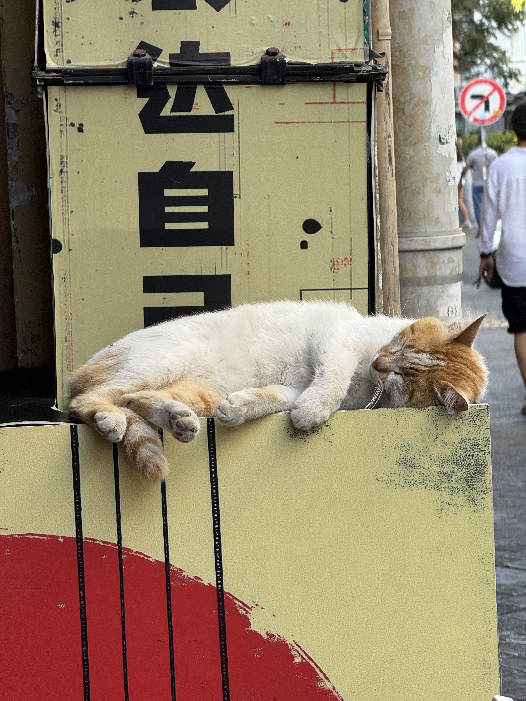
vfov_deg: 16.4
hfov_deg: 12.3
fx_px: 2431
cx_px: 263
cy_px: 350
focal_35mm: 120
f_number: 2.8
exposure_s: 1/99
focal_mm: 15.66
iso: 50
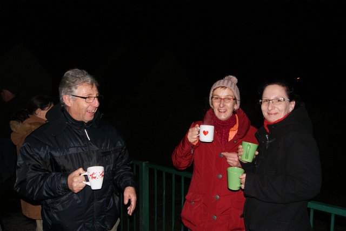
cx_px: 173
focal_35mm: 33
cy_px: 116
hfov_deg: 57.2
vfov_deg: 40.0
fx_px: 317
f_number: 5.6
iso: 400
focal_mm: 22
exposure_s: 1/60
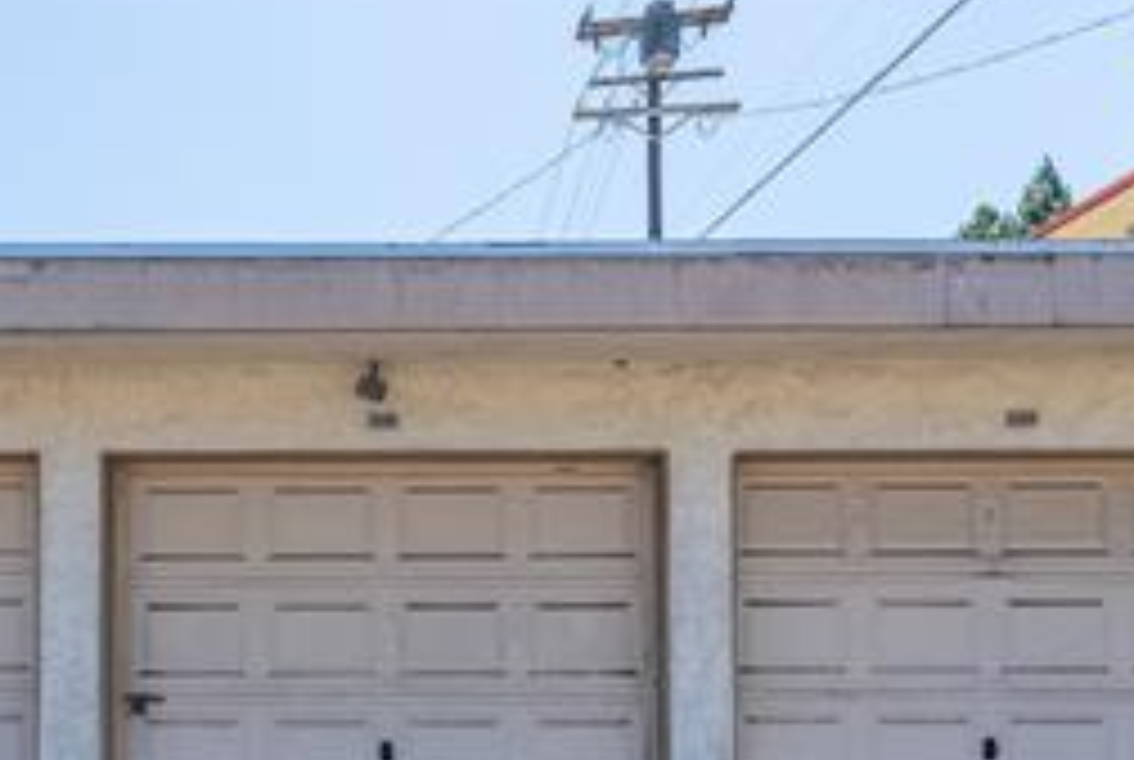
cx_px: 387
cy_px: 609
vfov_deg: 48.5
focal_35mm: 25
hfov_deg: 69.6
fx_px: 789
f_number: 5.6
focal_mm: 14
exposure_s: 1/320
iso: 100
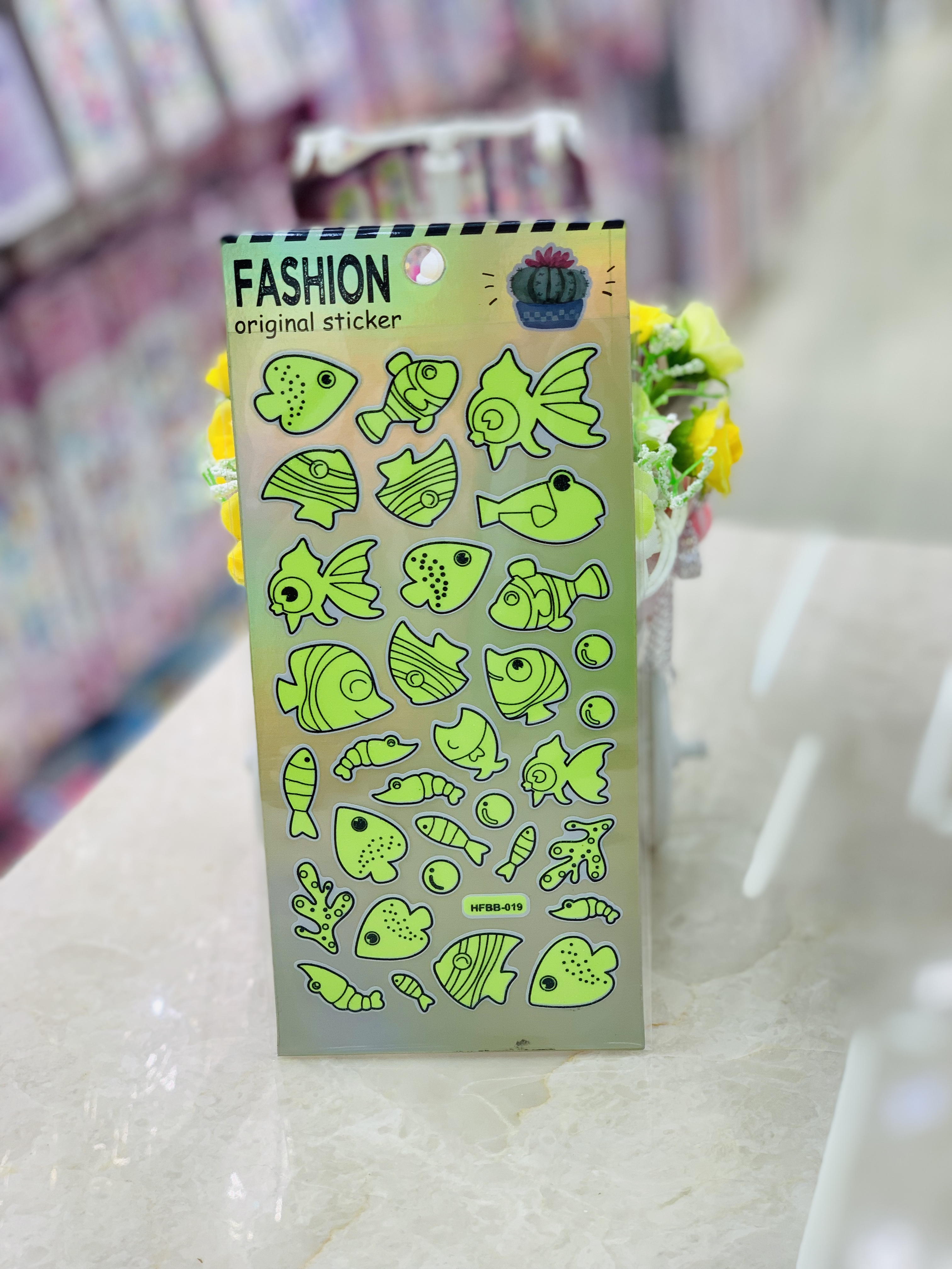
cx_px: 476
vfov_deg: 36.8
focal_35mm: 52
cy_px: 634
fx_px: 1907
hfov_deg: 28.0
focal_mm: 6
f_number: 2.4
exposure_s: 1/100
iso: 32
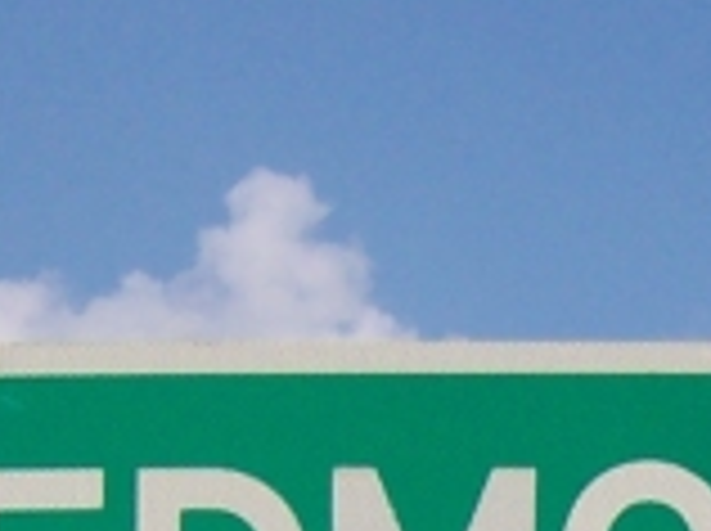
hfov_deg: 10.5
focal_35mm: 186
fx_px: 3815
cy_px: 1107
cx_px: 770
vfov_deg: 7.6
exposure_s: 1/750
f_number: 5.6
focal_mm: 5.6
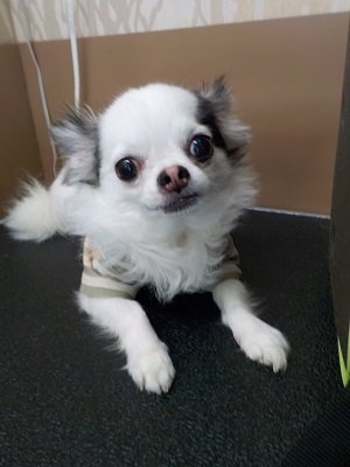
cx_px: 175
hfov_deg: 46.8
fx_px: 404
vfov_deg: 60.0
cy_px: 234
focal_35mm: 30
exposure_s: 1/30
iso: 220
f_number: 3.3
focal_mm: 4.1
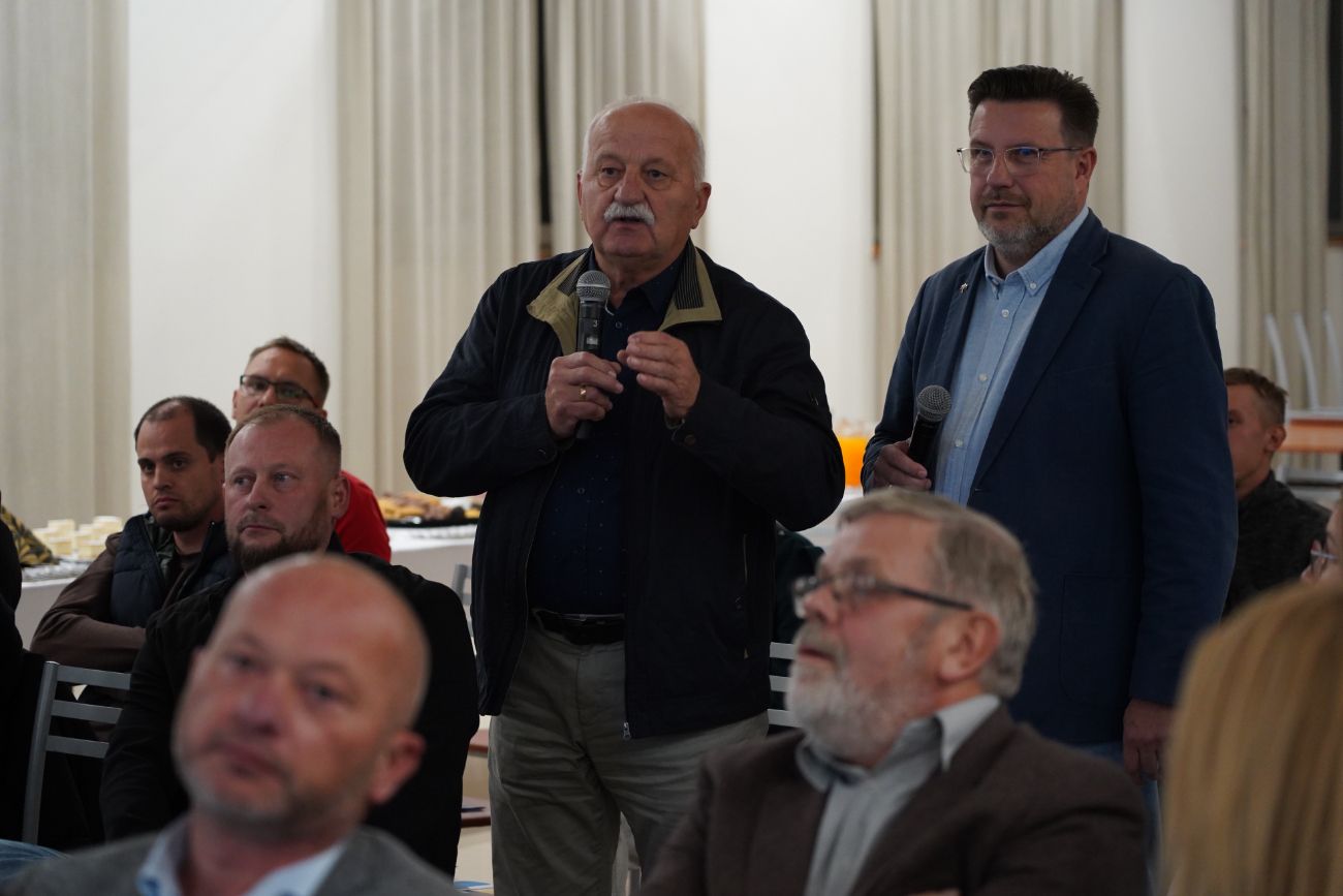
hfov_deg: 19.5
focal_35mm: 105
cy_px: 448
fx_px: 3917
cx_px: 672
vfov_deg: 13.0
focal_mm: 105
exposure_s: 1/100
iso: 4000
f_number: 4
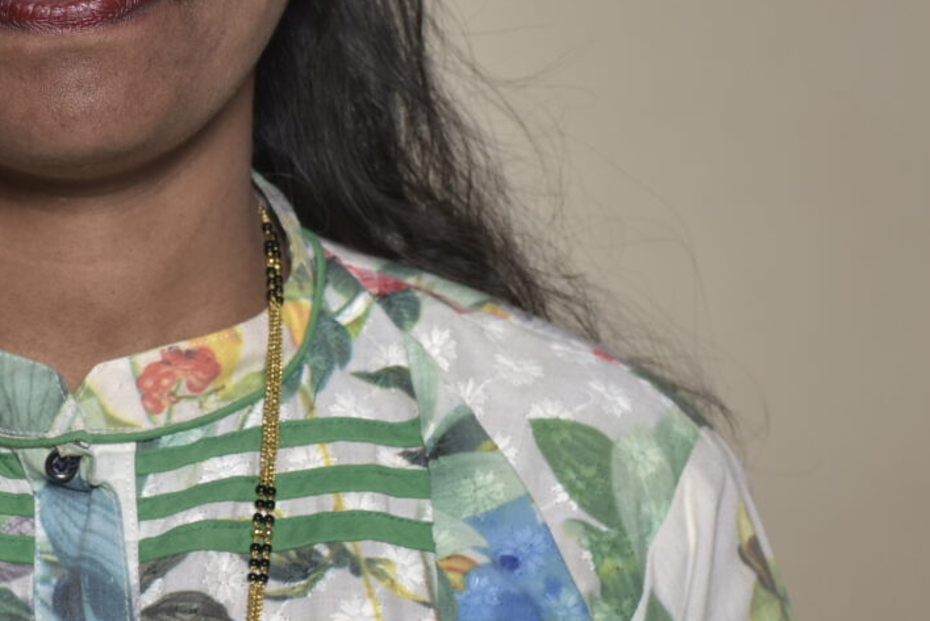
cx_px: -24
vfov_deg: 7.6
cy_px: 77
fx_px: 4678
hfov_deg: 11.2
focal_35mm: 181
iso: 320
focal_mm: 50
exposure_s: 1/200
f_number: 6.3
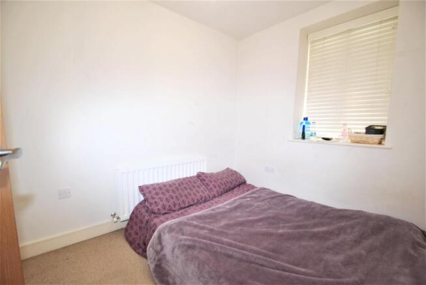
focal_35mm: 15
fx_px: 178
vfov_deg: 77.5
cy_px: 142
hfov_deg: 100.3
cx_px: 213
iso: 400
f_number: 3.5
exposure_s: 1/15
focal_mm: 10
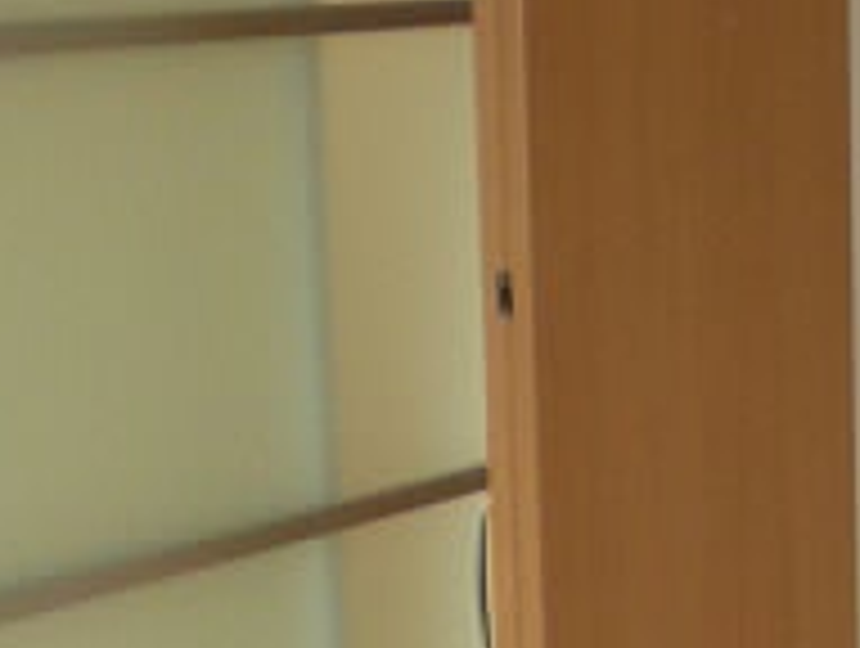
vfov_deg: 11.6
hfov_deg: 14.5
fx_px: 3161
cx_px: 1279
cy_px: 612
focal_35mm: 127
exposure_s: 1/100
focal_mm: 6.3
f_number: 3.1
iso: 200
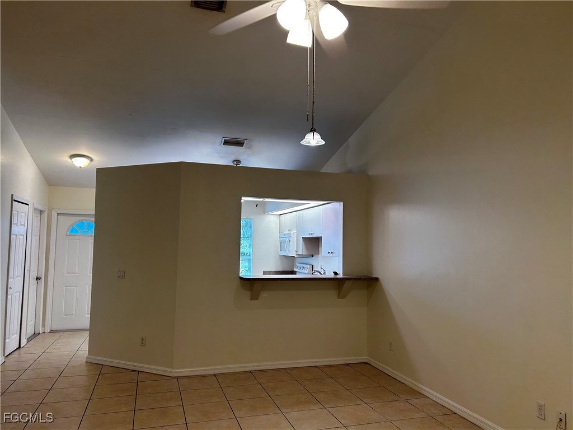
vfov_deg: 53.1
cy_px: 215
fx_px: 430
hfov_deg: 67.3
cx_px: 286
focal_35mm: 26
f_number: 1.5
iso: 80
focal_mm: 5.7
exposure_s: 1/120
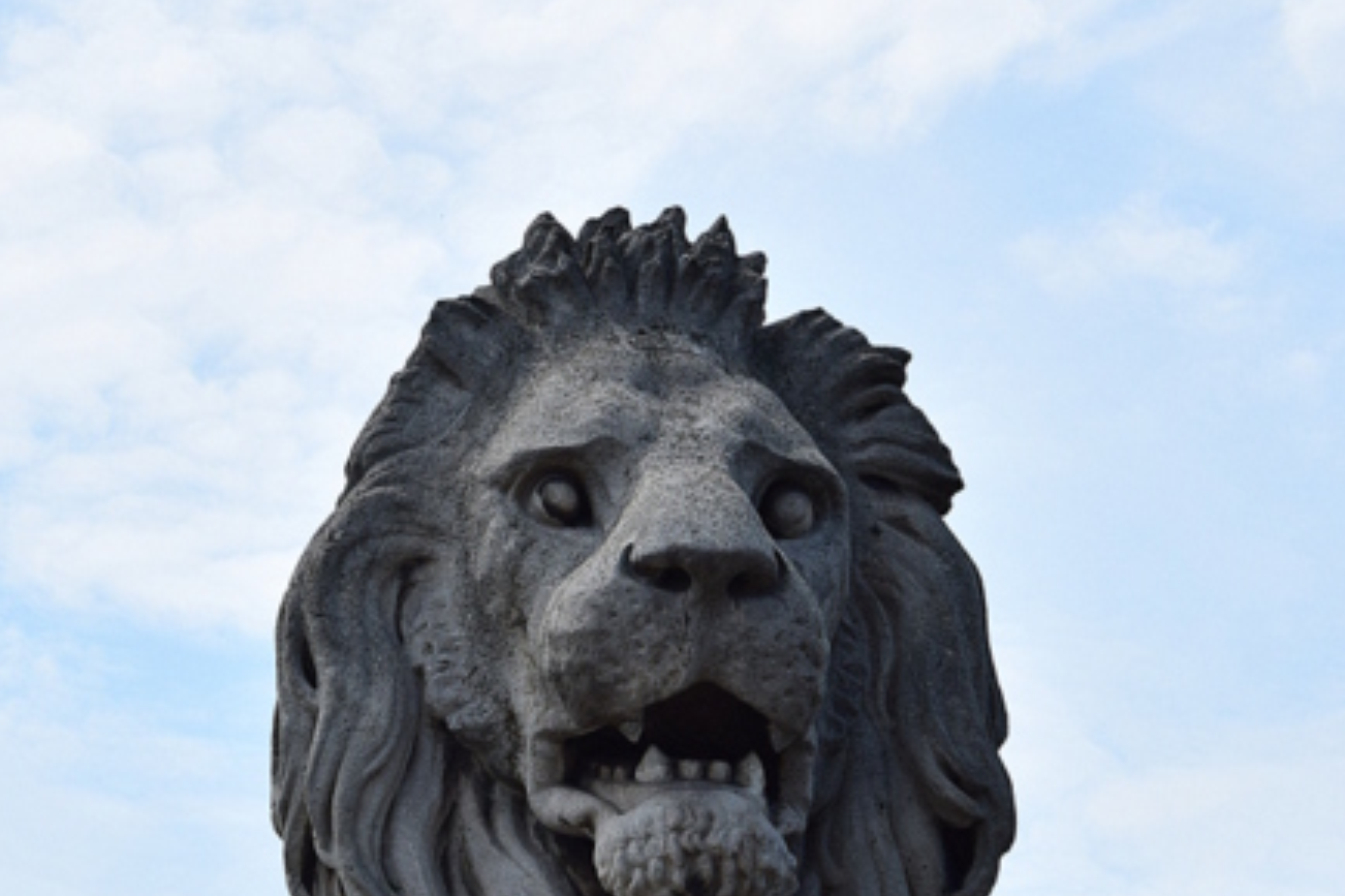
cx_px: 620
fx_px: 5378
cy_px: 1036
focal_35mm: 144
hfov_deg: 14.3
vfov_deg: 9.4
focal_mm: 52
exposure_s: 1/500
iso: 320
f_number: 11
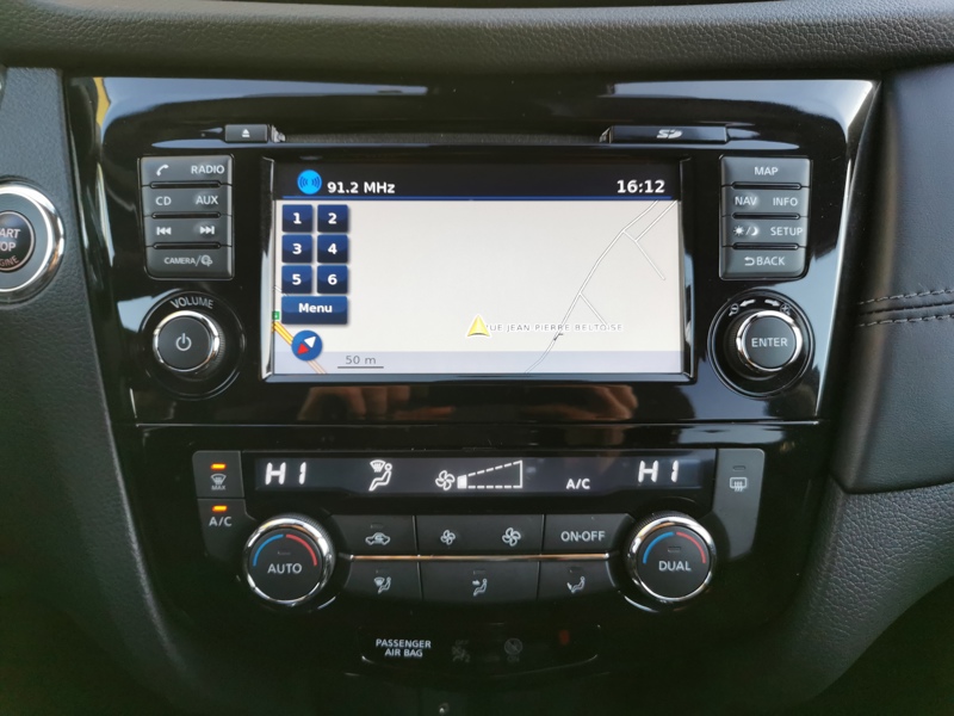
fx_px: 744
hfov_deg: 65.3
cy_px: 358
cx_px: 477
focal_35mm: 27
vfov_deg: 51.4
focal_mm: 5.58
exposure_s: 1/100
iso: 125
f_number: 1.8
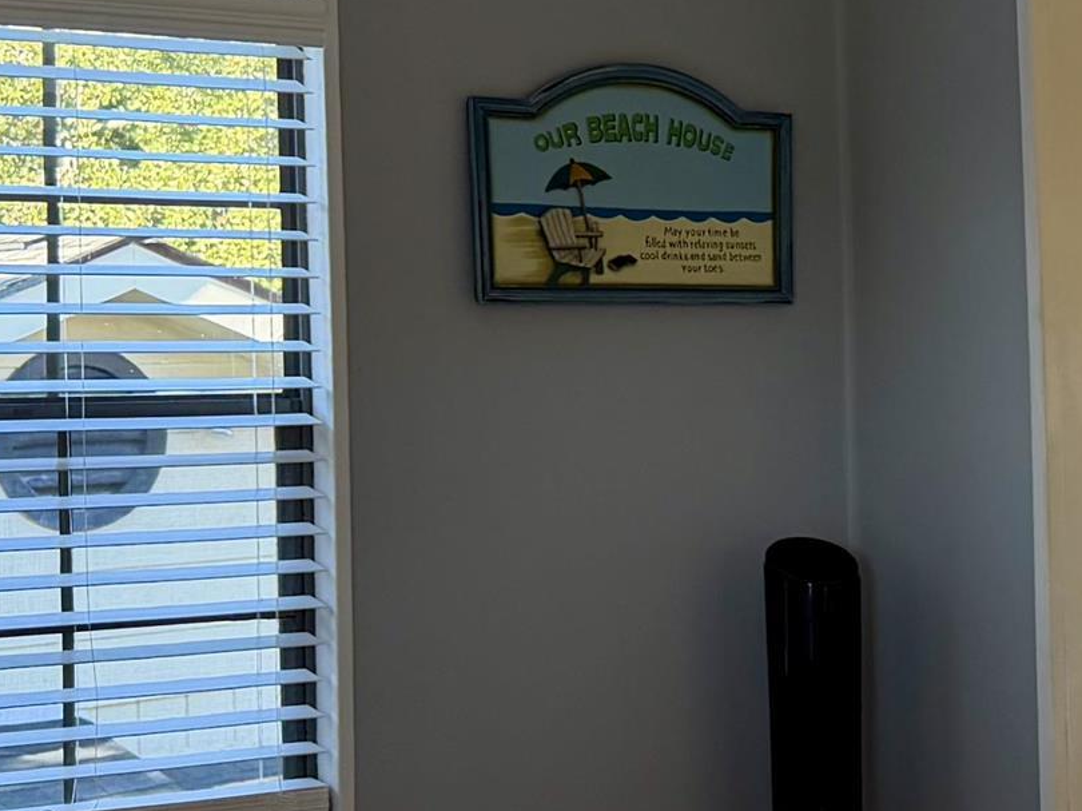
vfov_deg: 16.2
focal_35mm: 91
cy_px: 387
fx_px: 2844
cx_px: 1226
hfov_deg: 20.4
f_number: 1.78
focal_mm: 6.76
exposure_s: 1/210
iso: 125
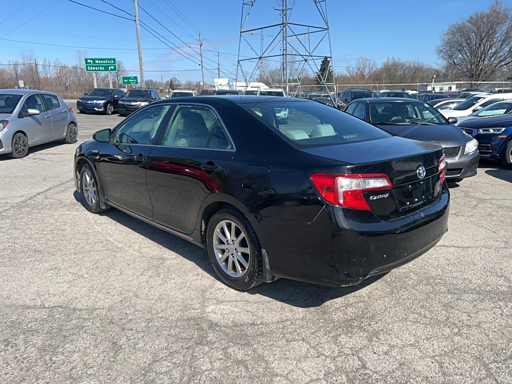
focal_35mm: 26
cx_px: 256
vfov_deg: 53.1
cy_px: 192
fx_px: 385
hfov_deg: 67.3
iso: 32
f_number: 1.5
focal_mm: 5.7
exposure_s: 1/6369
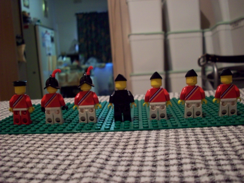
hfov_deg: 50.1
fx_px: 261
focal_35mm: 37
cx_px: 122
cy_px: 92
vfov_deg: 38.7
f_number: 2.8
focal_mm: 6.2
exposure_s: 1/8
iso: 200
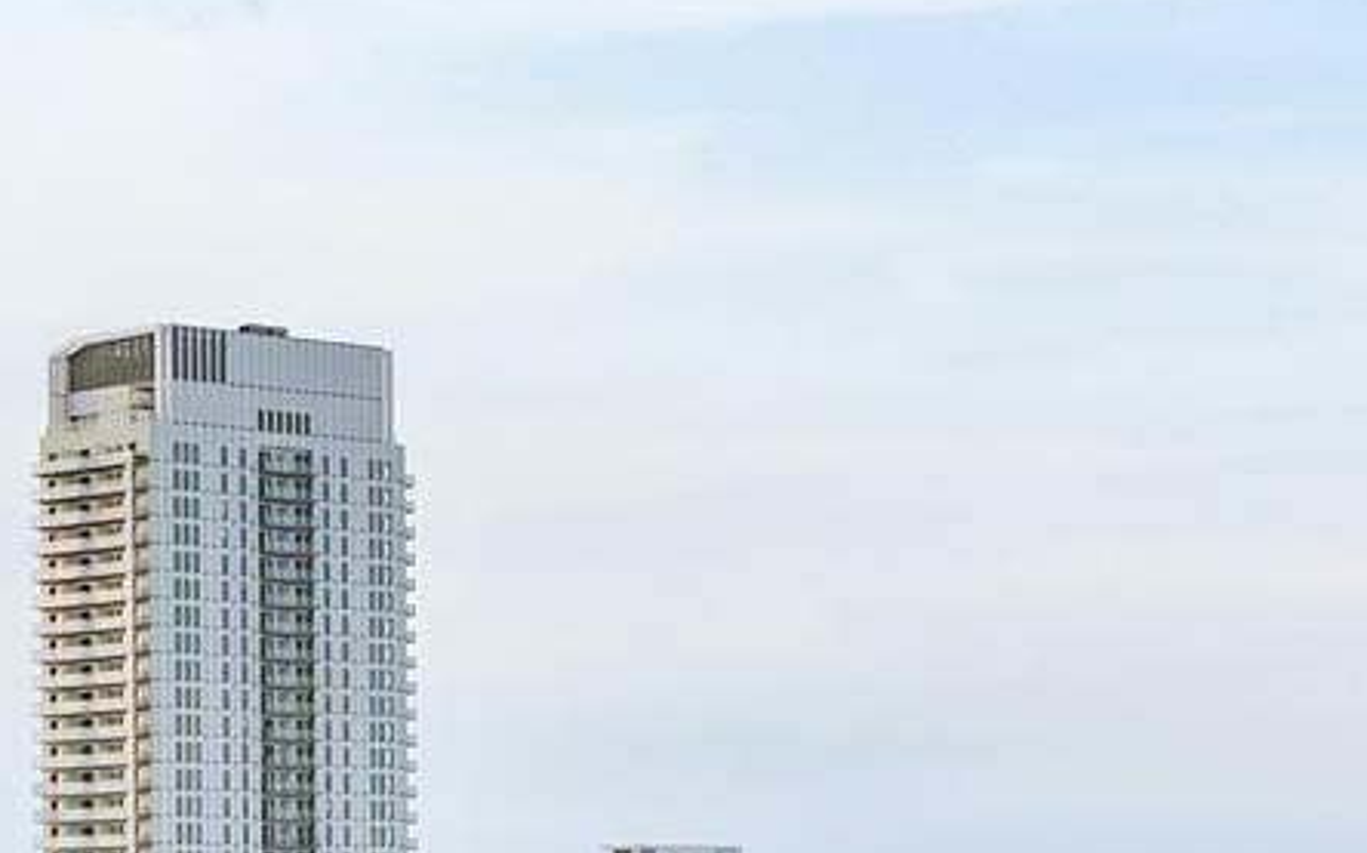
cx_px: 1268
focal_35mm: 120
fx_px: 4468
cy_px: 967
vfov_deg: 10.7
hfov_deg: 17.1
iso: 200
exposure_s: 1/125
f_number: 8
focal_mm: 17
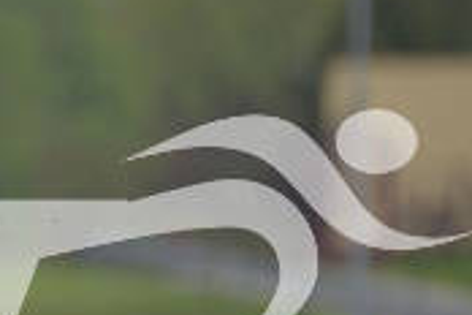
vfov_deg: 0.6
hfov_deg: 0.9
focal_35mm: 2203
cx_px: -263
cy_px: 349
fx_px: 28882
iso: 400
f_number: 6.3
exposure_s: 1/1600
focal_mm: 600
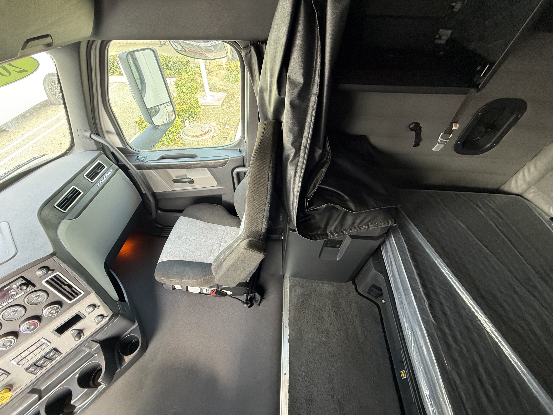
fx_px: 224
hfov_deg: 102.1
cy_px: 208
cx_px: 276
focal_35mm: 14
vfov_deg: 85.7
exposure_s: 1/64
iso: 320
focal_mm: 2.22
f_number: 2.2
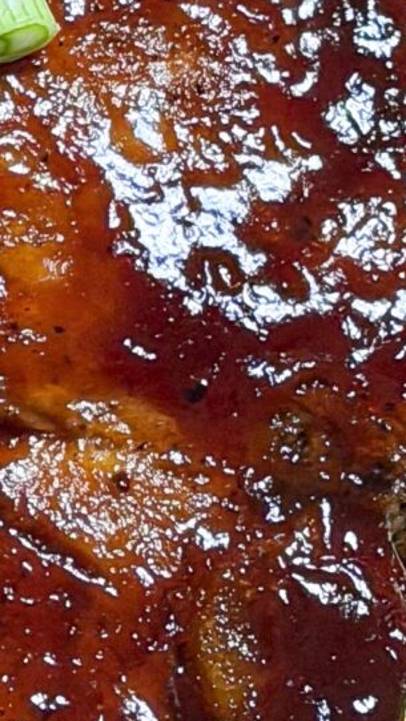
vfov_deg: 8.7
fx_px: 4726
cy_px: 217
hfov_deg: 4.8
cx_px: -682
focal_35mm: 247
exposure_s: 1/40
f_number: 1.8
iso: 320
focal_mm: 6.76
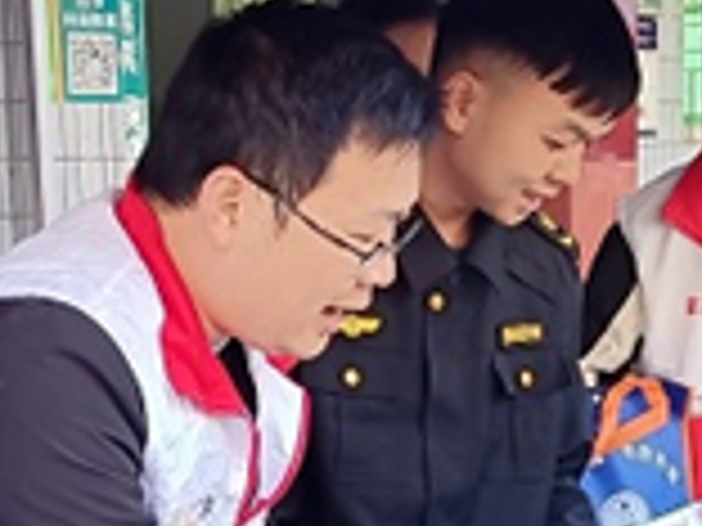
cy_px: 429
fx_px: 2190
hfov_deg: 18.1
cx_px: 549
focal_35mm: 108
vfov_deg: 13.6
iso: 170
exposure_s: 1/100
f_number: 1.8
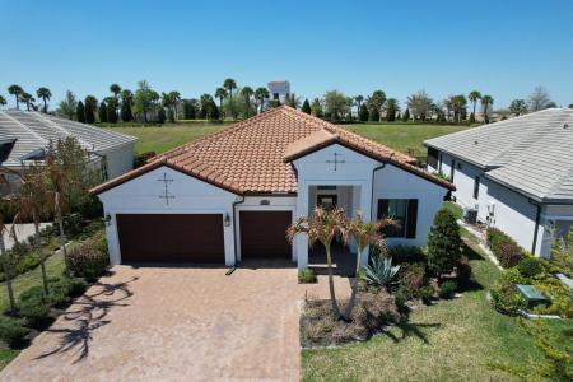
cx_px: 286
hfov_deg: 78.6
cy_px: 191
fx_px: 350
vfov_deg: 57.2
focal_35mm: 22
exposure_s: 1/2000
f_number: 2.8
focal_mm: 8.38
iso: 100
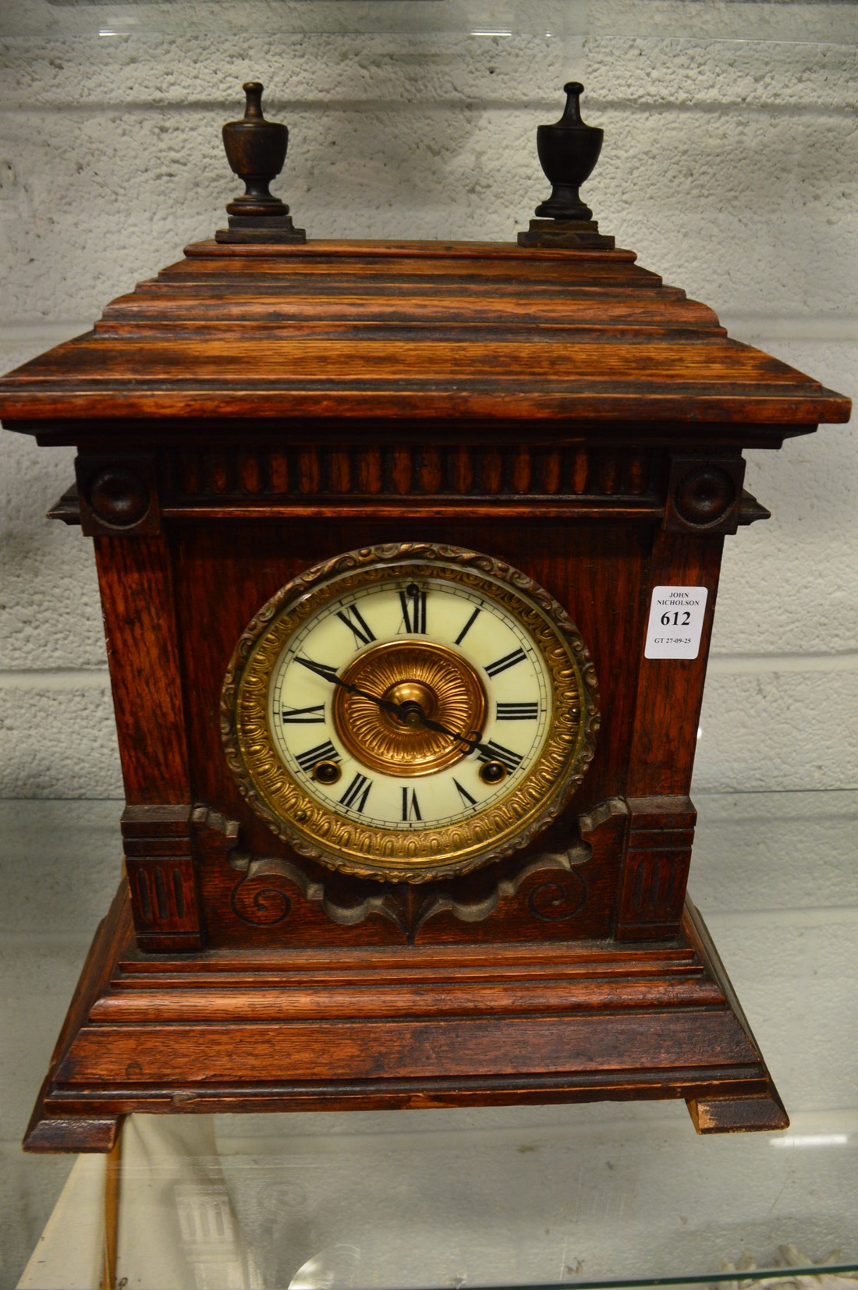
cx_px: 429
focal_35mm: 27
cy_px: 645
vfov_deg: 67.4
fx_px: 967
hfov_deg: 47.9
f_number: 5.6
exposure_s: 1/15
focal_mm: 18
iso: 800
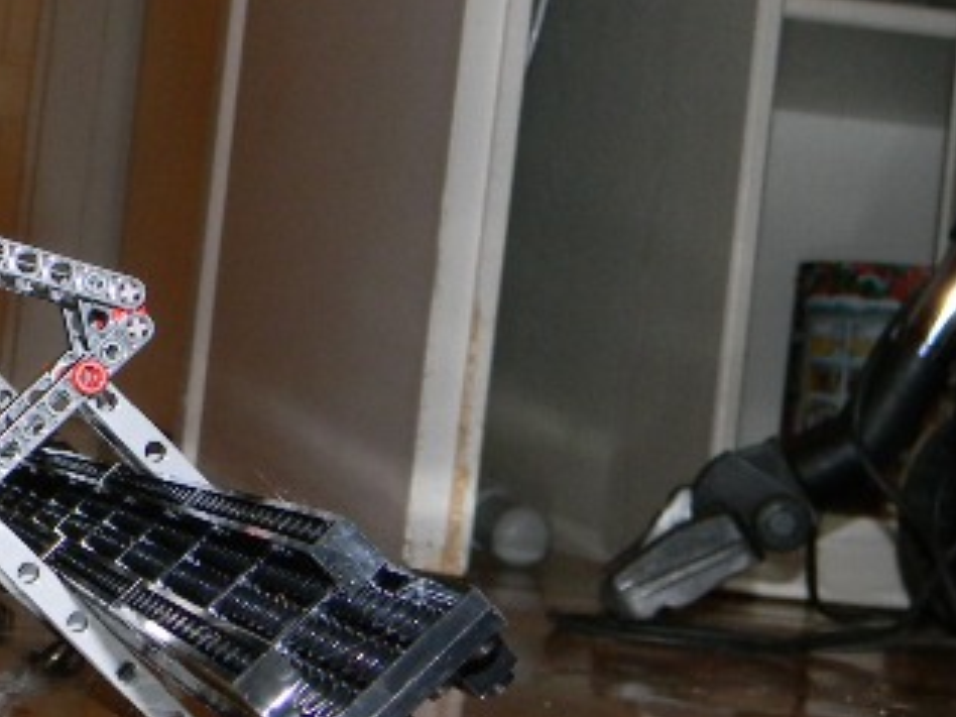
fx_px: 2513
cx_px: -61
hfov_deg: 20.6
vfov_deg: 16.2
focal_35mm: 91
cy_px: 442
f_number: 3.7
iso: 200
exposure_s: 1/30
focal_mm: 6.4
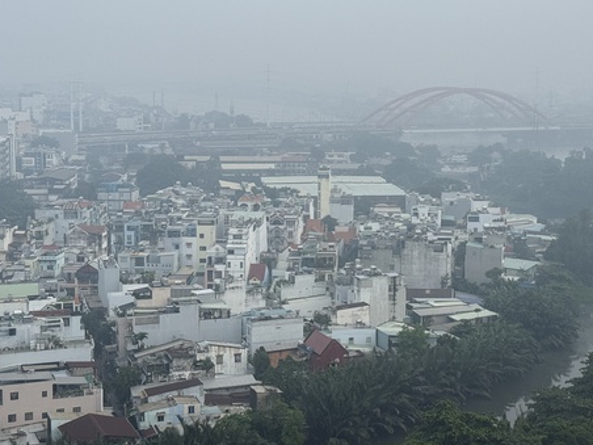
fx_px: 1165
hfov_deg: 28.4
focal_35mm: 68
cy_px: 182
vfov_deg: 21.6
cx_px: 396
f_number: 1.78
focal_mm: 6.76
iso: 80
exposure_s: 1/2762
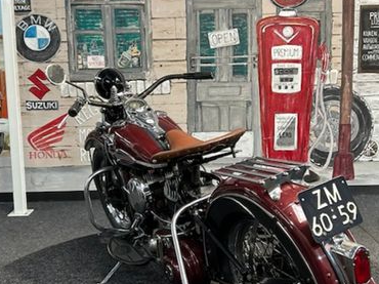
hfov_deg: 42.1
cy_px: 140
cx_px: 186
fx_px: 492
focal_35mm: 45
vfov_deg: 32.1
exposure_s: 1/100
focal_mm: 5.7
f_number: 1.5
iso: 125
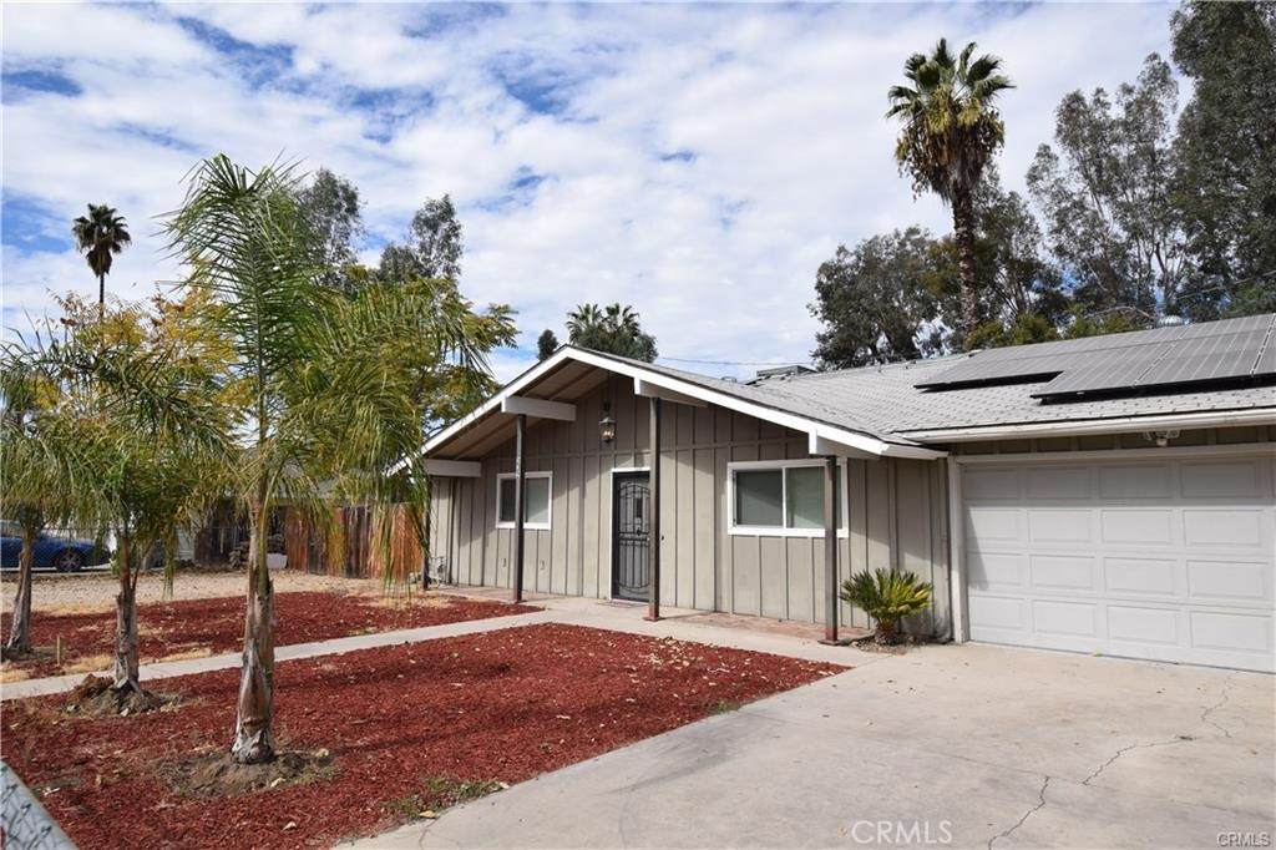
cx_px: 638
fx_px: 744
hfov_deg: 81.2
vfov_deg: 59.5
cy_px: 425
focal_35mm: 21
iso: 200
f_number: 10
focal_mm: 14
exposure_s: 1/400
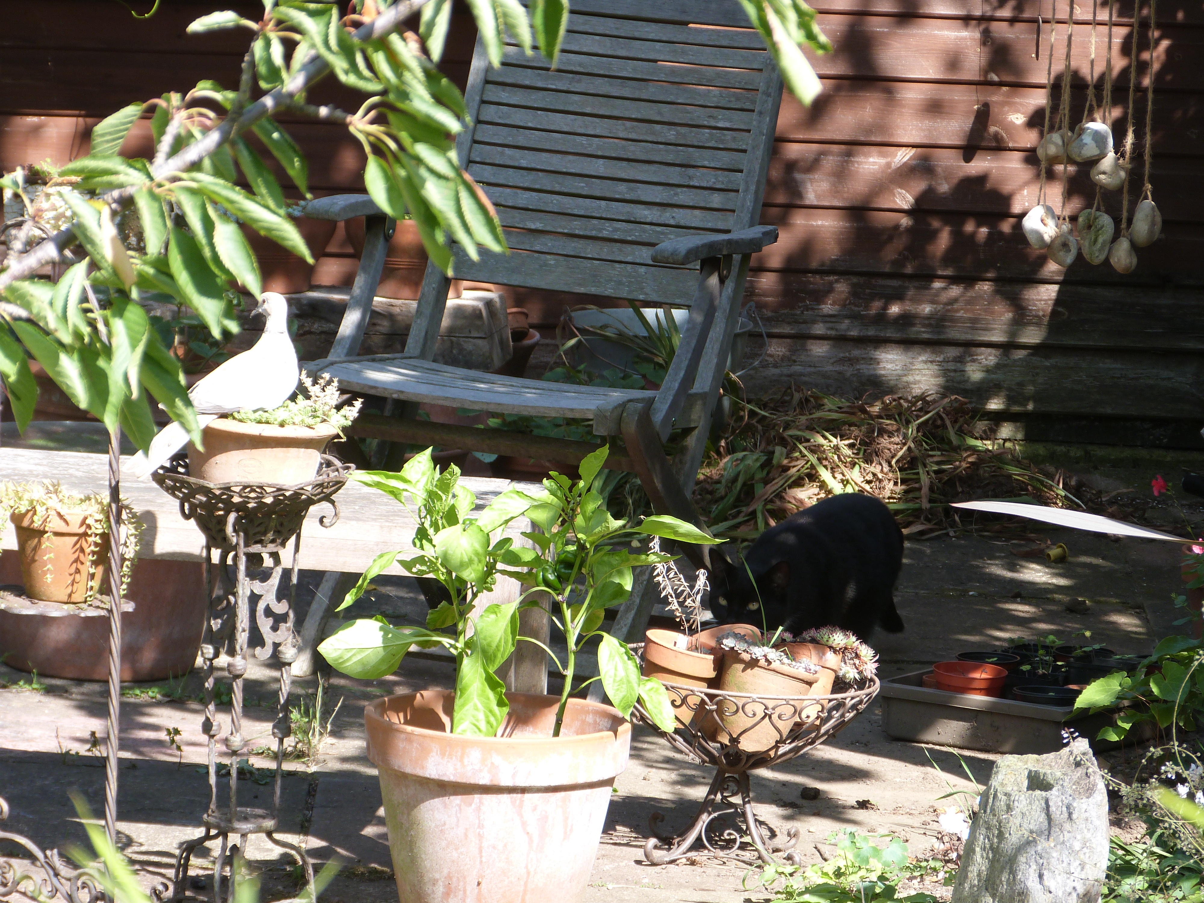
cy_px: 452
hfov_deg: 8.8
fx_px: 7791
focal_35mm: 224
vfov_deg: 6.6
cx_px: 602
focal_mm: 40.4
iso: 100
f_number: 4
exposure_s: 1/160
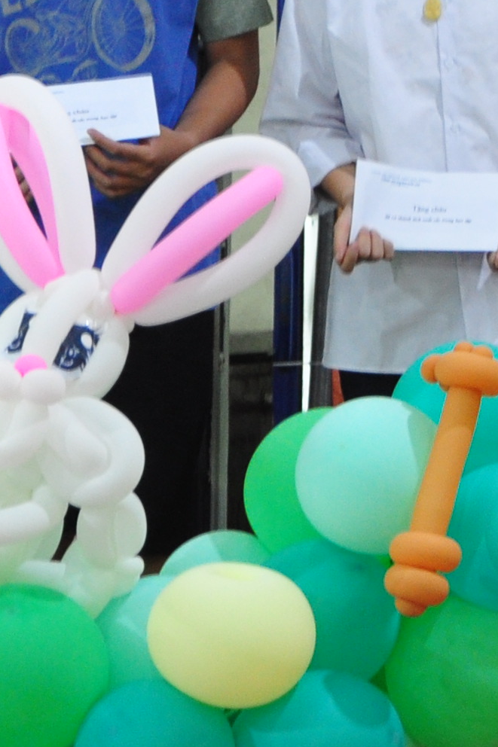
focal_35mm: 272
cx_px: 1272
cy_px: 161
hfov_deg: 4.9
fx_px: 5646
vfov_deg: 7.6
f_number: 4.8
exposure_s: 1/10
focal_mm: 42
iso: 640
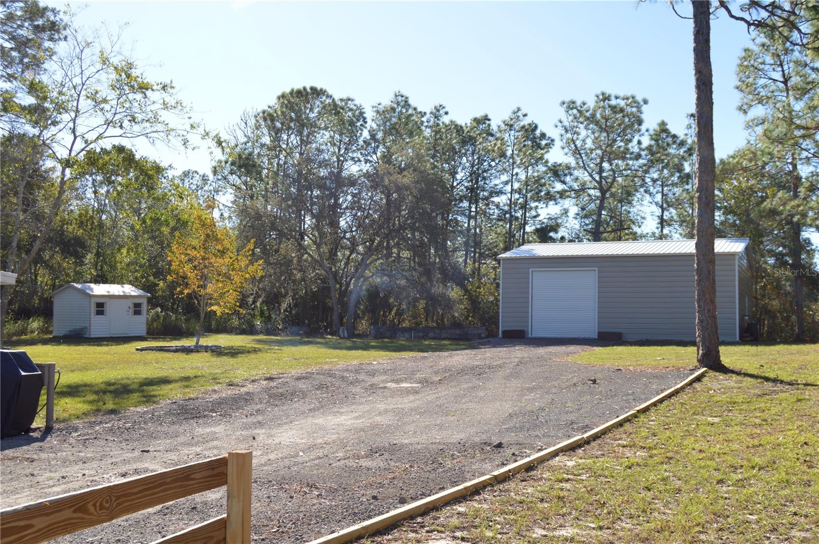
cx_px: 410
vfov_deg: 36.8
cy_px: 272
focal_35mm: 36
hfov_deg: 53.2
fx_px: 818
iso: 100
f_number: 7.1
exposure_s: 1/200
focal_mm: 24
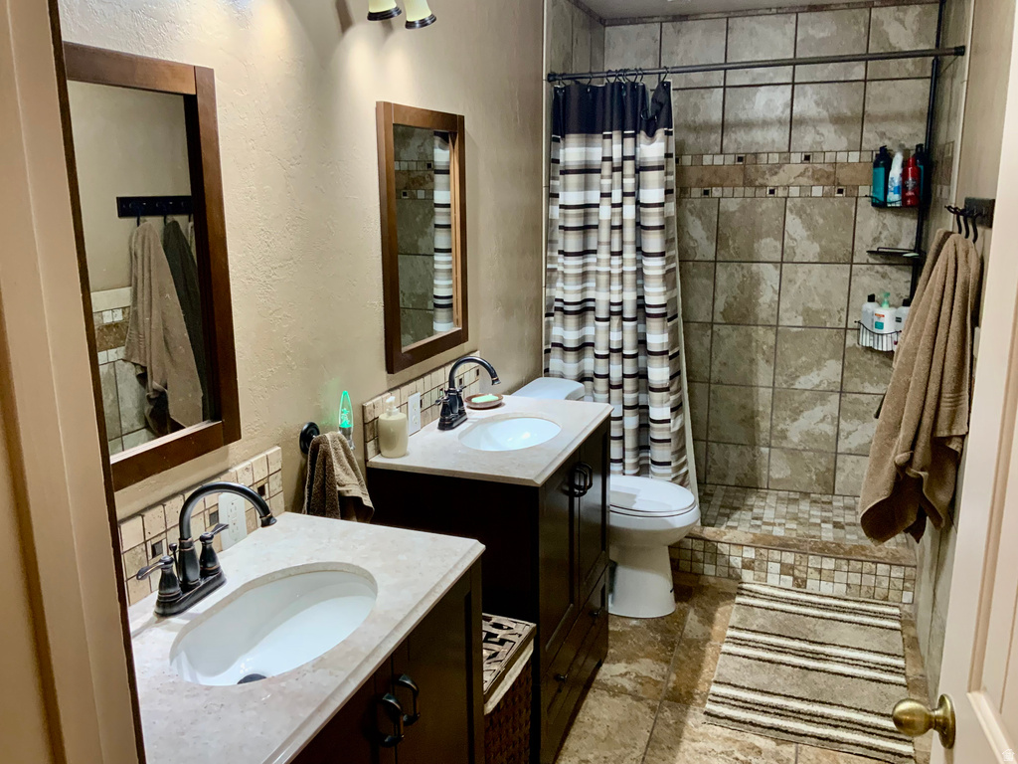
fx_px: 853
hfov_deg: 61.7
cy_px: 382
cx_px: 509
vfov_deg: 48.2
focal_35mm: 29
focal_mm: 3
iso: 125
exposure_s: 1/60
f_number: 1.8
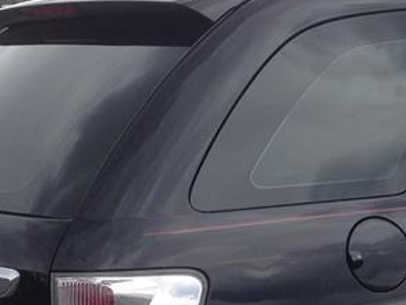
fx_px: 1337
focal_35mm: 114
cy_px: 278
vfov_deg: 12.9
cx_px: 440
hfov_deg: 16.8
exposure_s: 1/521
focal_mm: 4.13
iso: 50
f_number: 2.4
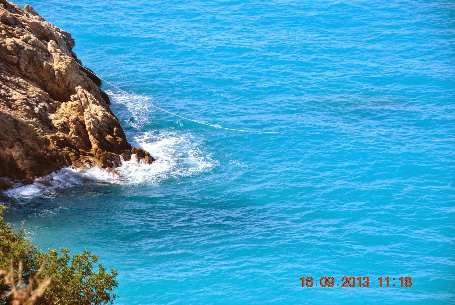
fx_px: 1708
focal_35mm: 135
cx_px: 228
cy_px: 152
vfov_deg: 10.2
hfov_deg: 15.2
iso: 180
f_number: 5.6
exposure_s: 1/500
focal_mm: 90
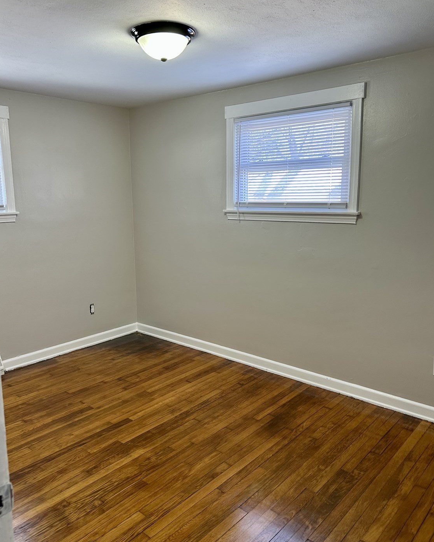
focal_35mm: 28
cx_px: 215
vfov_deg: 62.2
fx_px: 449
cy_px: 264
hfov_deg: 51.5
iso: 80
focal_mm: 5.7
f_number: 1.5
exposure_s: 1/60
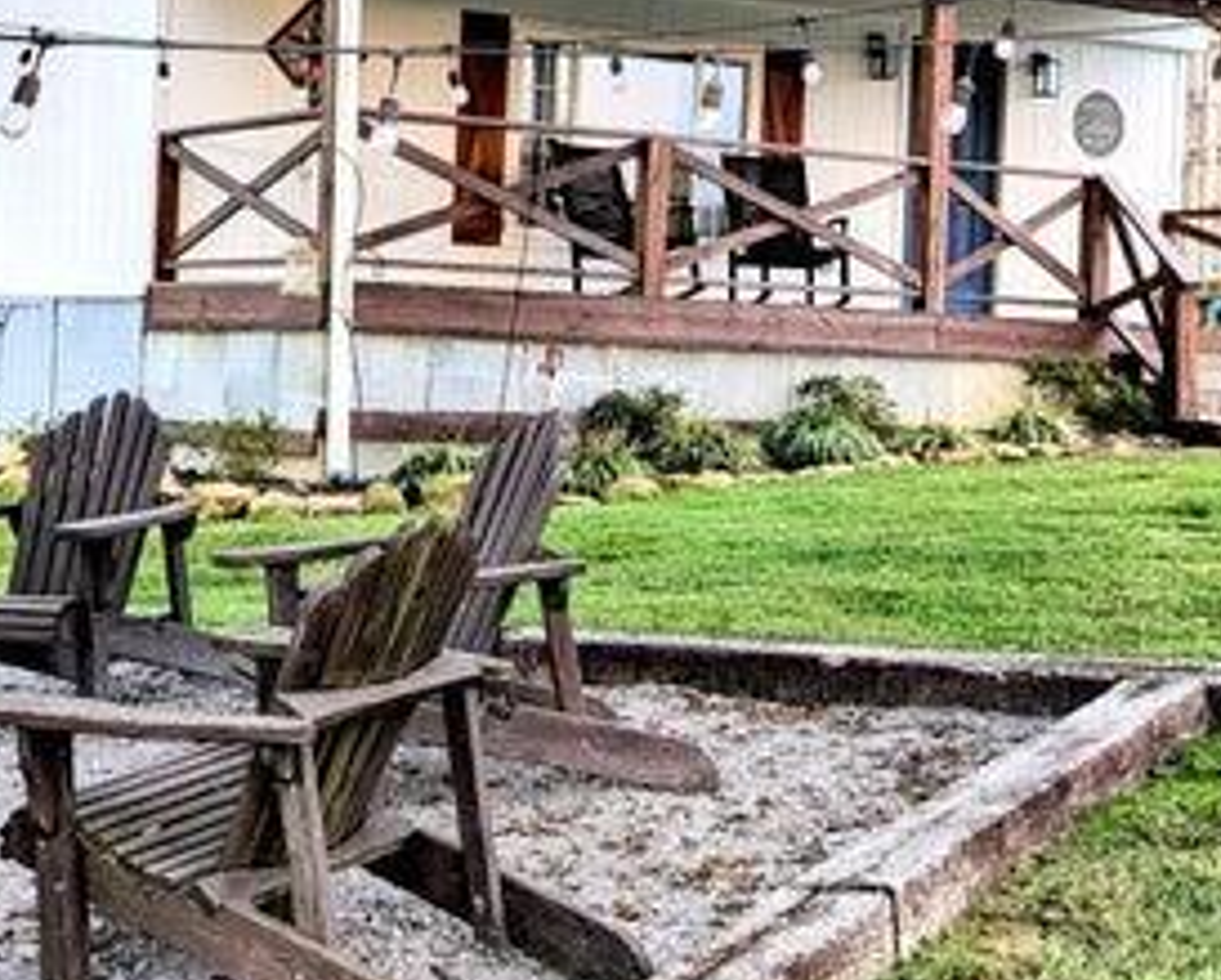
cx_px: 367
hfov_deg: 25.8
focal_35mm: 73
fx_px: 2641
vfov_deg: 20.9
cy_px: 331
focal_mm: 6.9
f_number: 1.68
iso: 22
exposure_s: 1/43.8
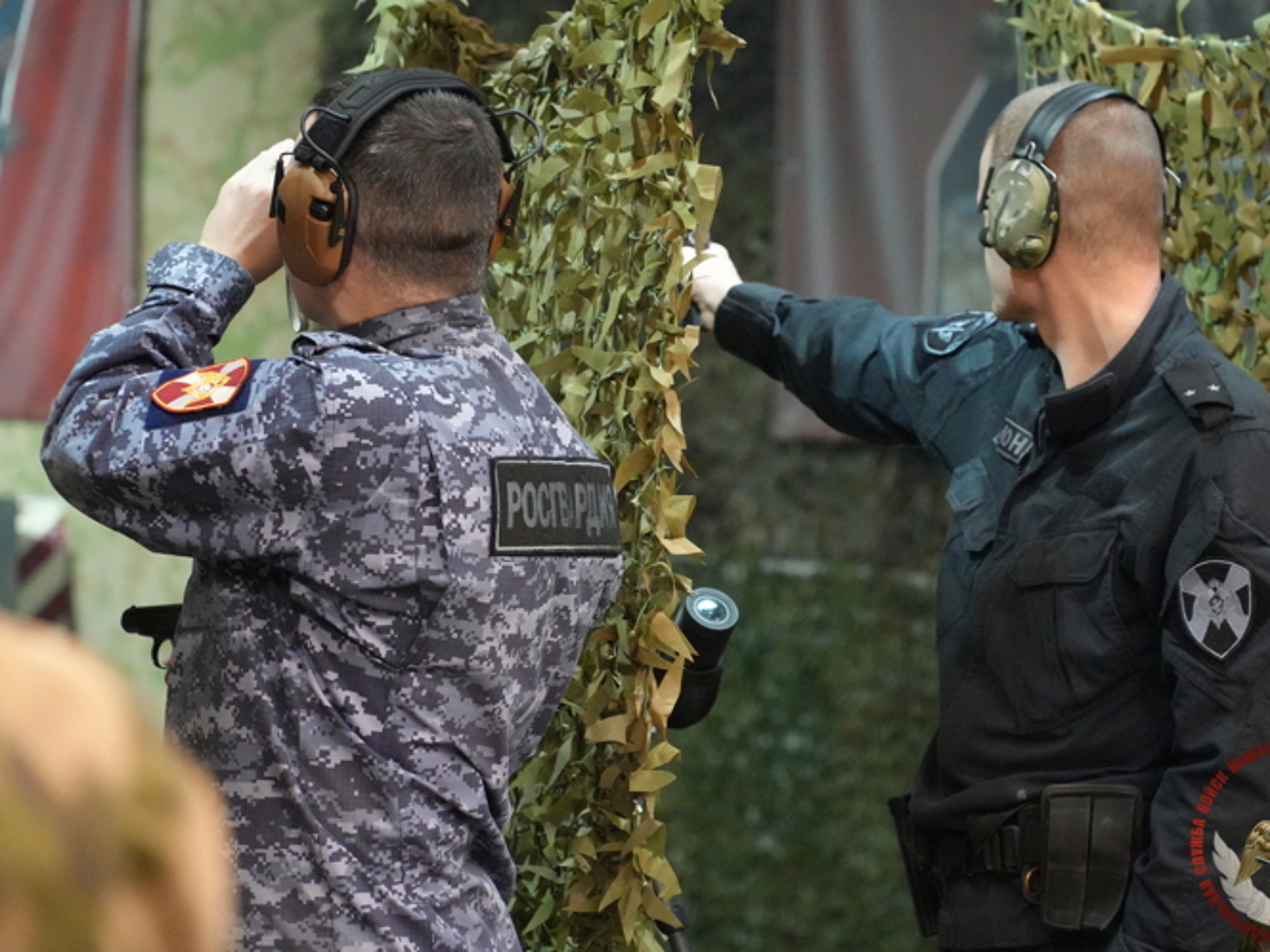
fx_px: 6037
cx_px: 689
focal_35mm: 165
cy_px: 476
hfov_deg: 12.0
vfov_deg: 9.0
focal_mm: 101
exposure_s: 1/100
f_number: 4
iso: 6400
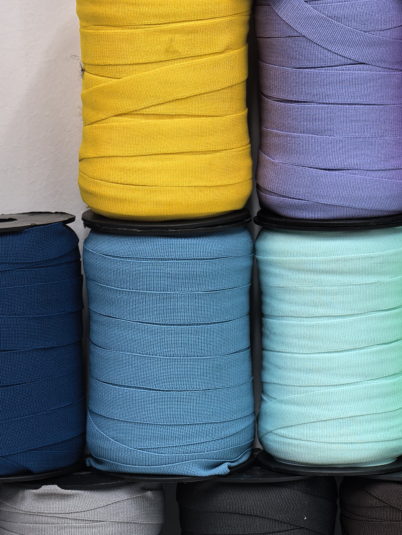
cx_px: 320
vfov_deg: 10.0
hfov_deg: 7.5
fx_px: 3066
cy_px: 164
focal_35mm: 198
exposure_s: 1/100
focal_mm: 24.13
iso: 160
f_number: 2.4
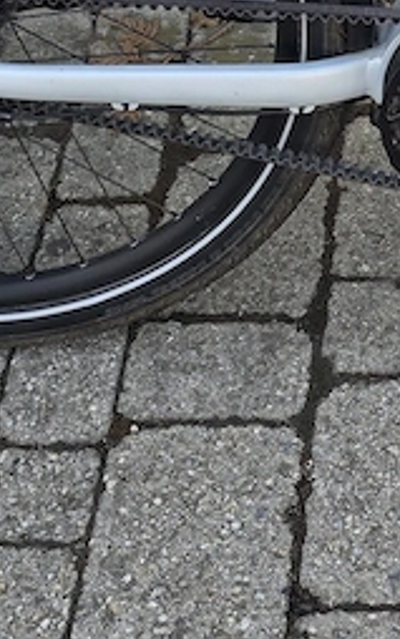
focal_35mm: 96
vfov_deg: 19.9
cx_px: 558
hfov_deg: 13.1
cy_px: -191
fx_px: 1673
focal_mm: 6.3
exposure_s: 1/359
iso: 64
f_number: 1.7
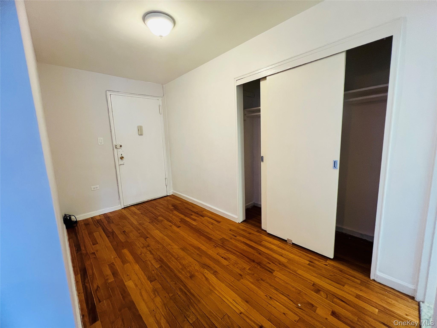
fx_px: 164
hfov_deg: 106.2
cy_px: 164
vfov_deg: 89.9
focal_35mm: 13
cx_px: 218
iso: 250
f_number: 1.8
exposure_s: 1/60
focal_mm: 1.57
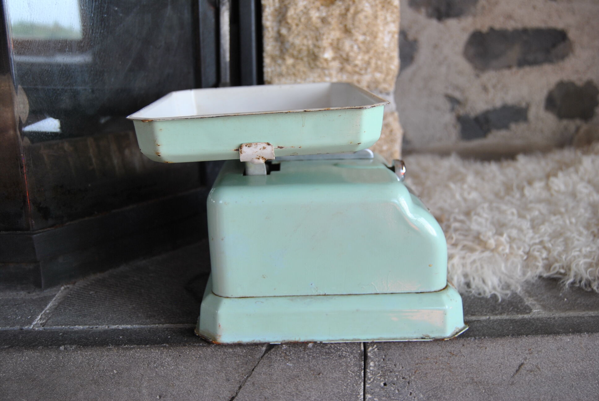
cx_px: 300
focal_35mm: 34
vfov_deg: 38.5
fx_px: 575
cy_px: 200
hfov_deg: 55.0
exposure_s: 1/50
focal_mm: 23
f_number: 3.8
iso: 200
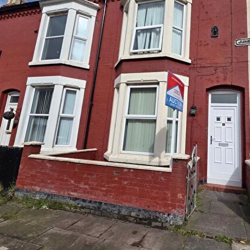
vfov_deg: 77.2
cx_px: 181
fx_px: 155
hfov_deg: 73.4
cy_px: 106
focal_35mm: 19
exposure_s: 1/3363
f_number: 1.9
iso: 40
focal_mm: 2.2
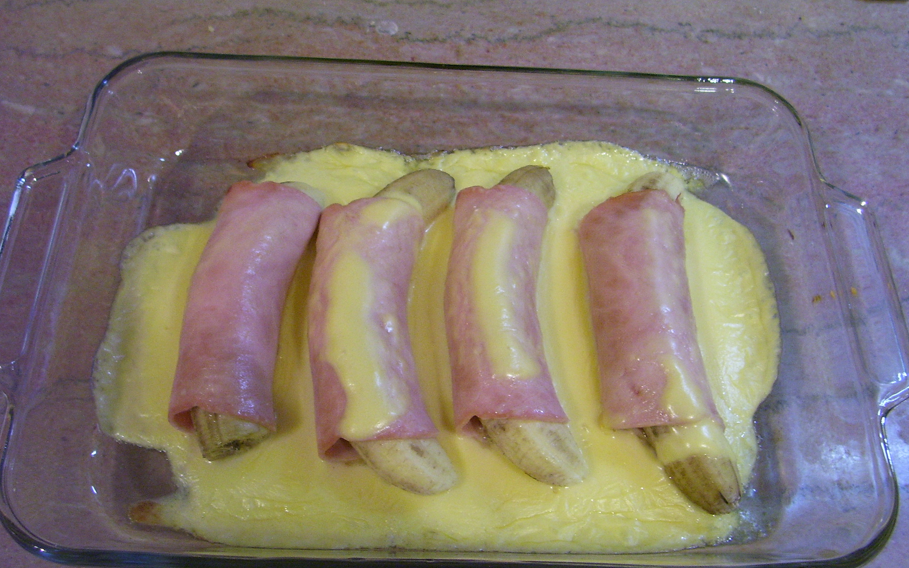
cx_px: 453
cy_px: 265
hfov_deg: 52.7
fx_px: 917
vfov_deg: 34.4
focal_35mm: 37
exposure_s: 1/10
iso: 160
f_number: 2.7
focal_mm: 5.6
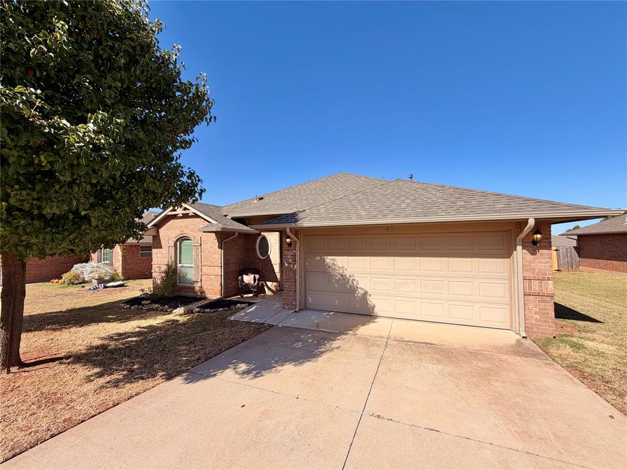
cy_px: 235
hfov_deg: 102.1
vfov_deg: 85.7
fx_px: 254
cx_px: 314
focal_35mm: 14
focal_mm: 2.22
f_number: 2.2
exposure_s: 1/876
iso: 20
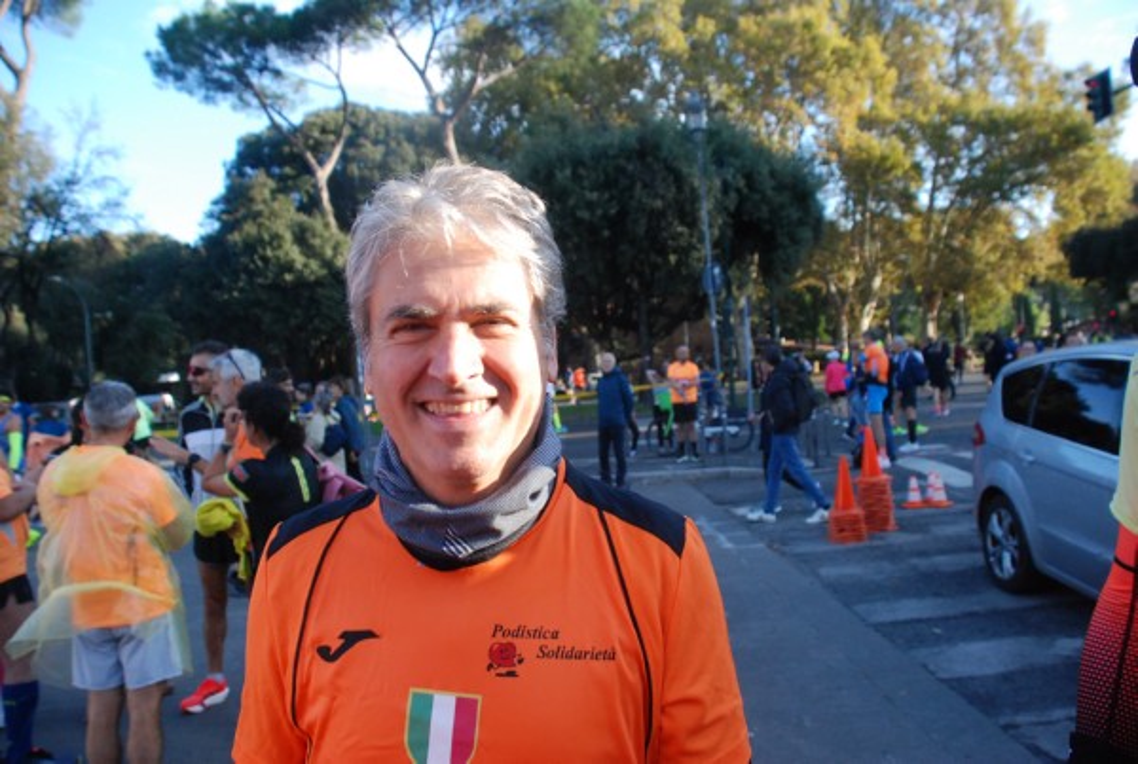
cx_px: 569
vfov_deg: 48.1
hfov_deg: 67.3
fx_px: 855
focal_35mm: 27
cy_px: 382
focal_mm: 18
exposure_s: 1/1000
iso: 1000
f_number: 3.5
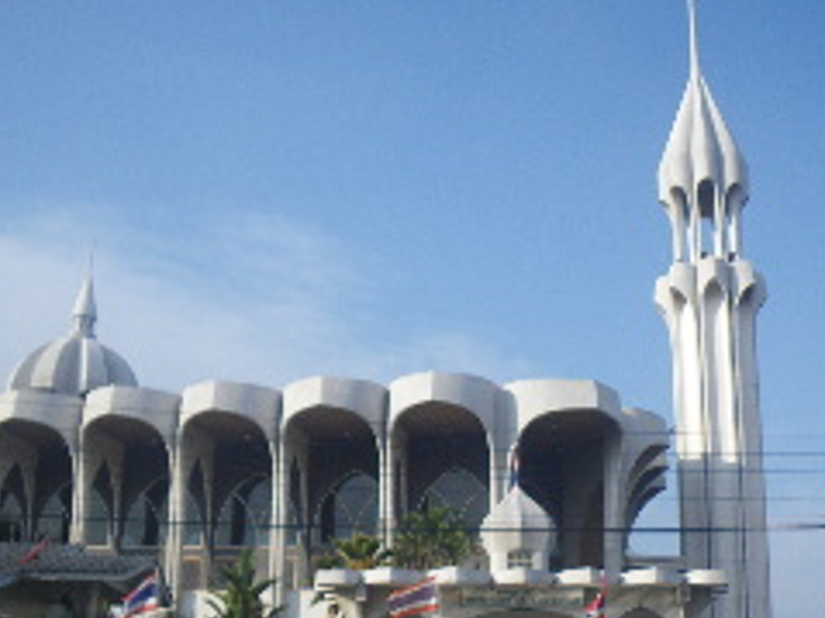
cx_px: 456
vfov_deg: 31.7
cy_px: 452
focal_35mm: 45
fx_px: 1072
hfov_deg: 42.0
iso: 50
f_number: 3.5
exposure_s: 1/400
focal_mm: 5
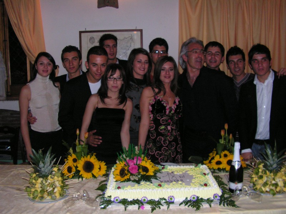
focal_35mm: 36
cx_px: 143
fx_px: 297
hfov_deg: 51.4
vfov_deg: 39.7
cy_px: 107
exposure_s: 1/40
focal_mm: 6
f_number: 3.2
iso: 200
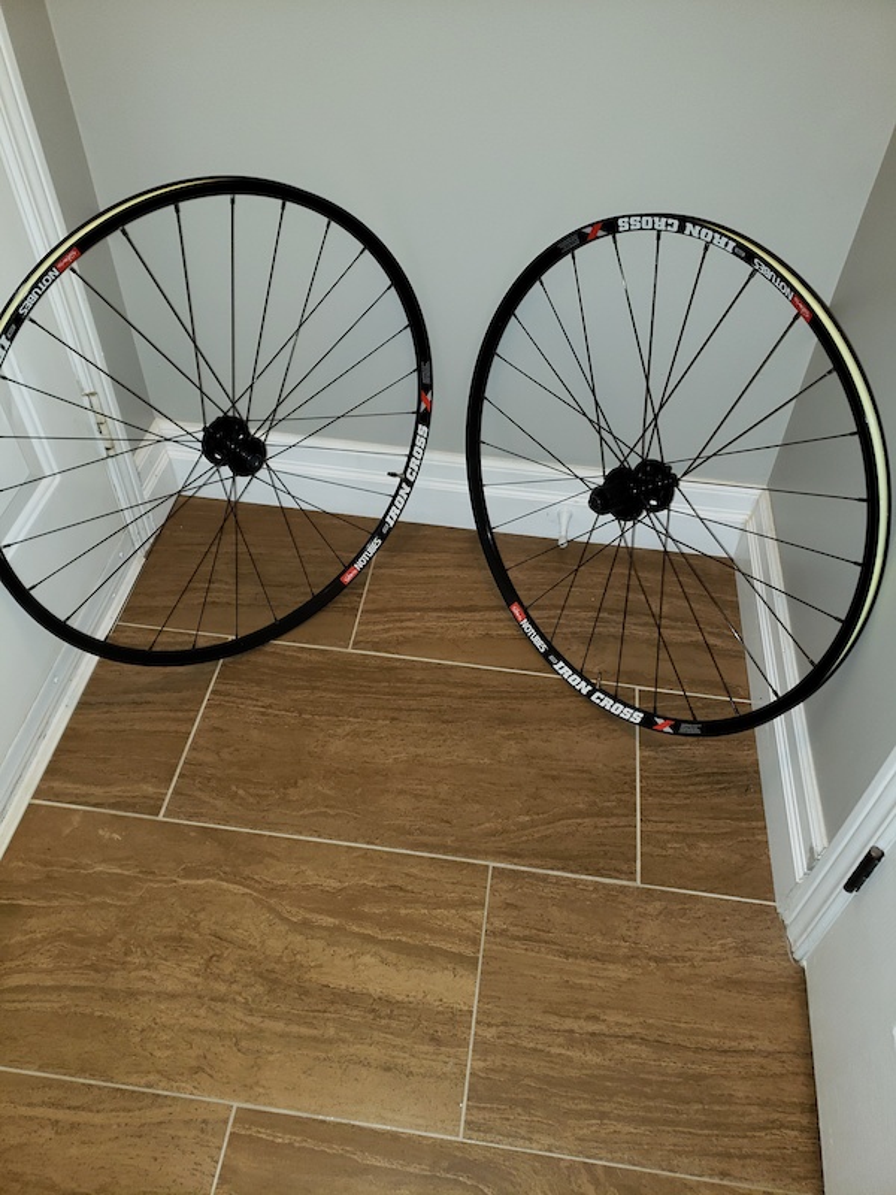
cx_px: 448
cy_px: 598
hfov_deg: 53.1
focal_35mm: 26
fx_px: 897
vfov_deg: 67.3
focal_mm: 4.3
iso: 80
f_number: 1.5
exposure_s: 1/27
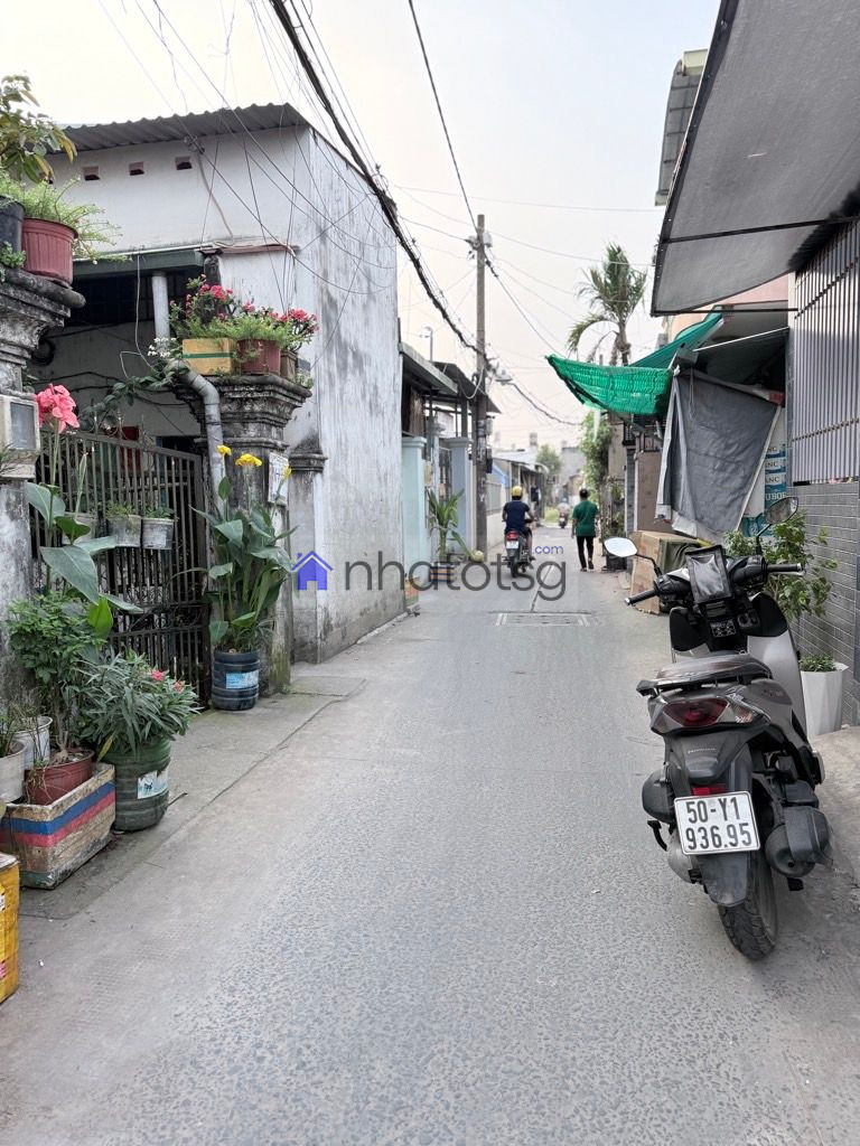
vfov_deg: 71.6
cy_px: 573
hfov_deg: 56.8
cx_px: 430
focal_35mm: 24
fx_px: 795
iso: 100
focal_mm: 6.76
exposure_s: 1/1192
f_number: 1.78
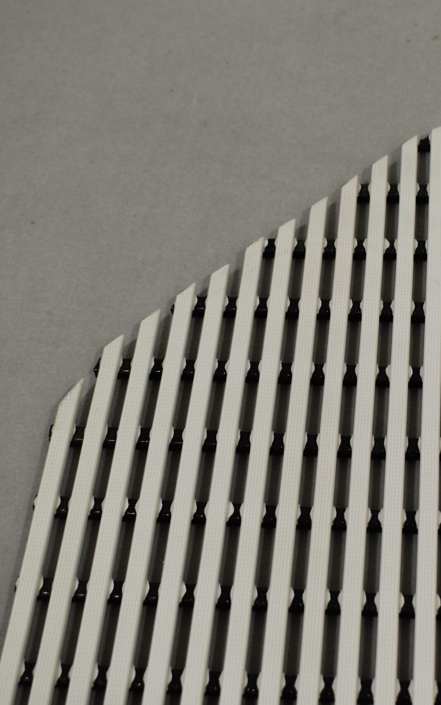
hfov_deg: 18.6
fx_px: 1327
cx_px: 381
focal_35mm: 69
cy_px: 352
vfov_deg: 29.8
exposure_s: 1/125
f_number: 5.6
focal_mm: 30
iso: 280
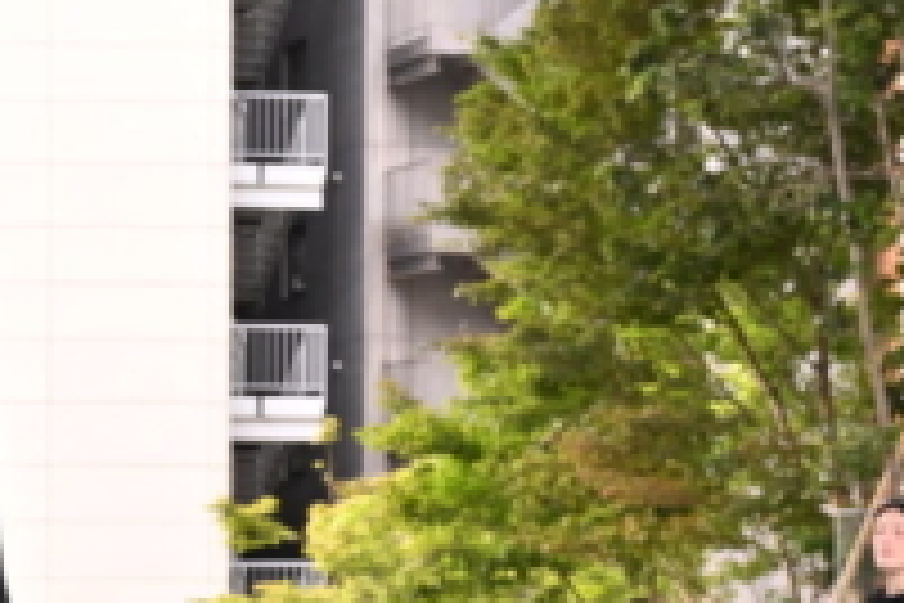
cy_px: 461
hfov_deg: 12.7
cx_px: -513
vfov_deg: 9.0
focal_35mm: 152
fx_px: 3817
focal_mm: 45
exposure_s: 1/200
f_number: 7.1
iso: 640
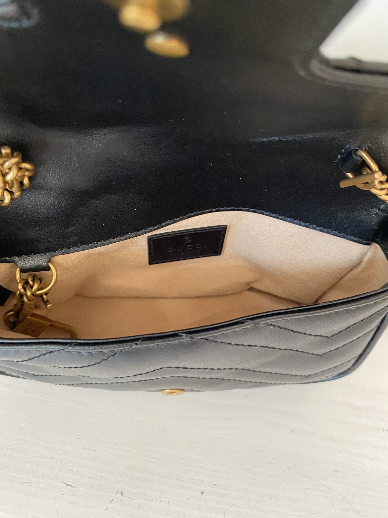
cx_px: 194
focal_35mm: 26
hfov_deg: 53.1
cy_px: 259
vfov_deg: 67.3
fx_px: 389
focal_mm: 4.25
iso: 320
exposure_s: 1/60
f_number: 1.8
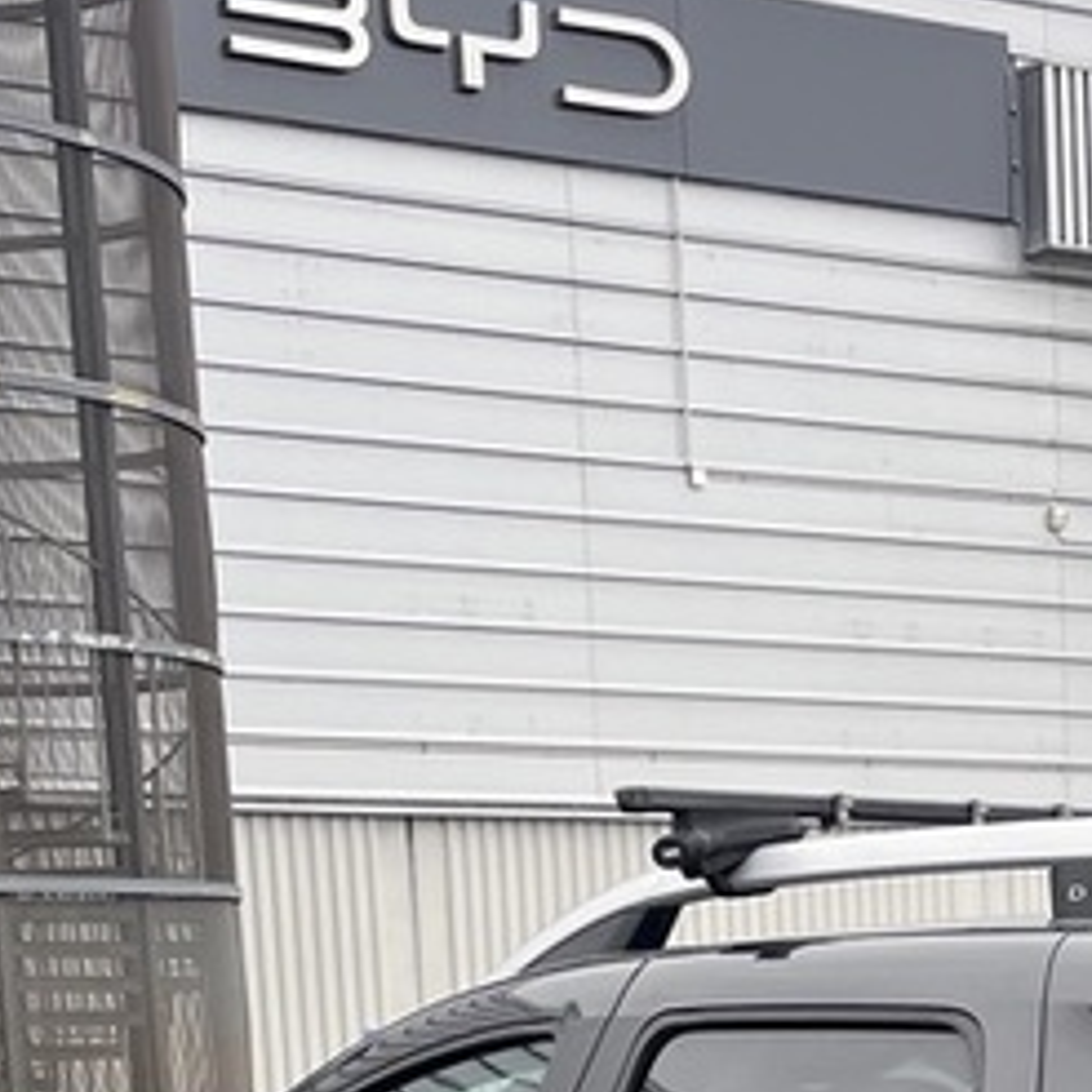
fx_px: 3605
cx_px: 1332
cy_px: 1620
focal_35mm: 101
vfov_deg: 15.9
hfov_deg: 16.5
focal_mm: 5.1
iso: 50
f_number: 1.6
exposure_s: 1/400
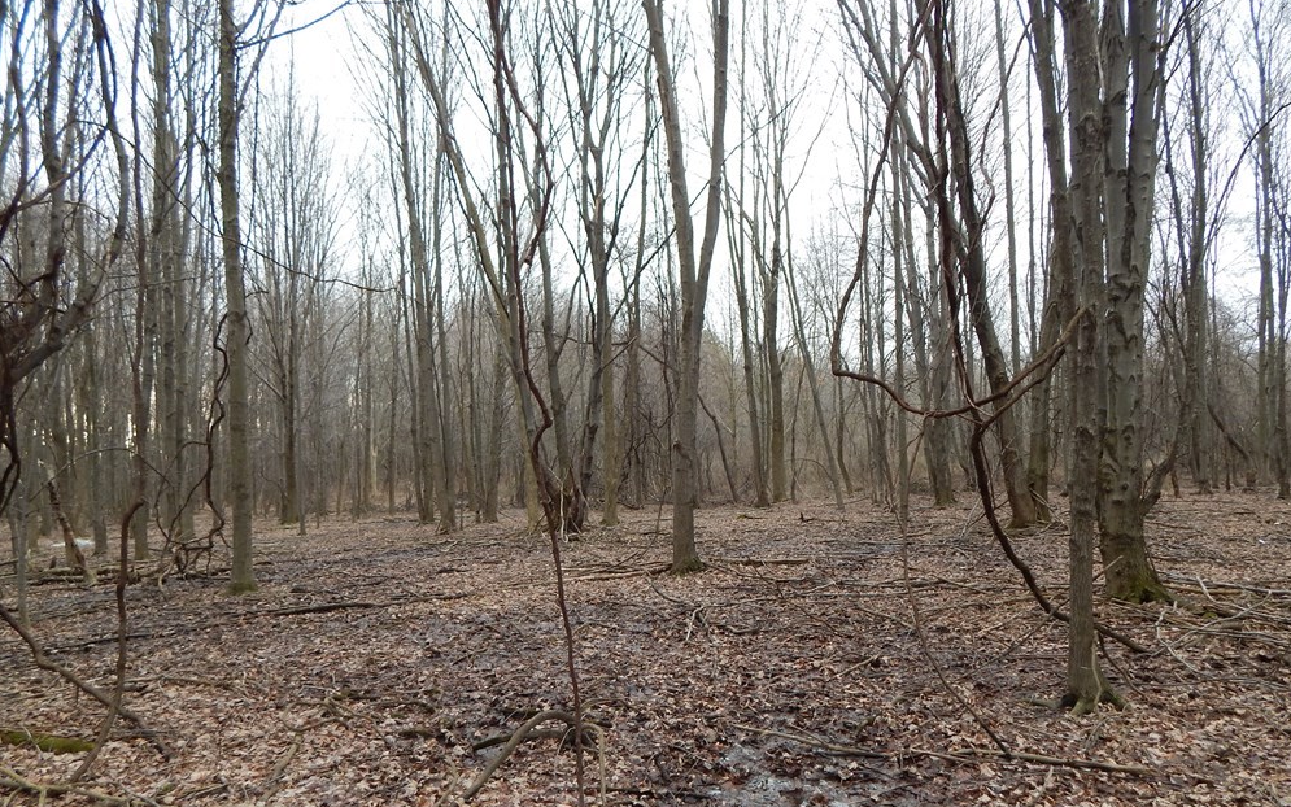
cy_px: 468
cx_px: 641
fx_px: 844
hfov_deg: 74.8
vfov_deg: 50.9
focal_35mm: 24
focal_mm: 4
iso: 125
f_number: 3
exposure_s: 1/100
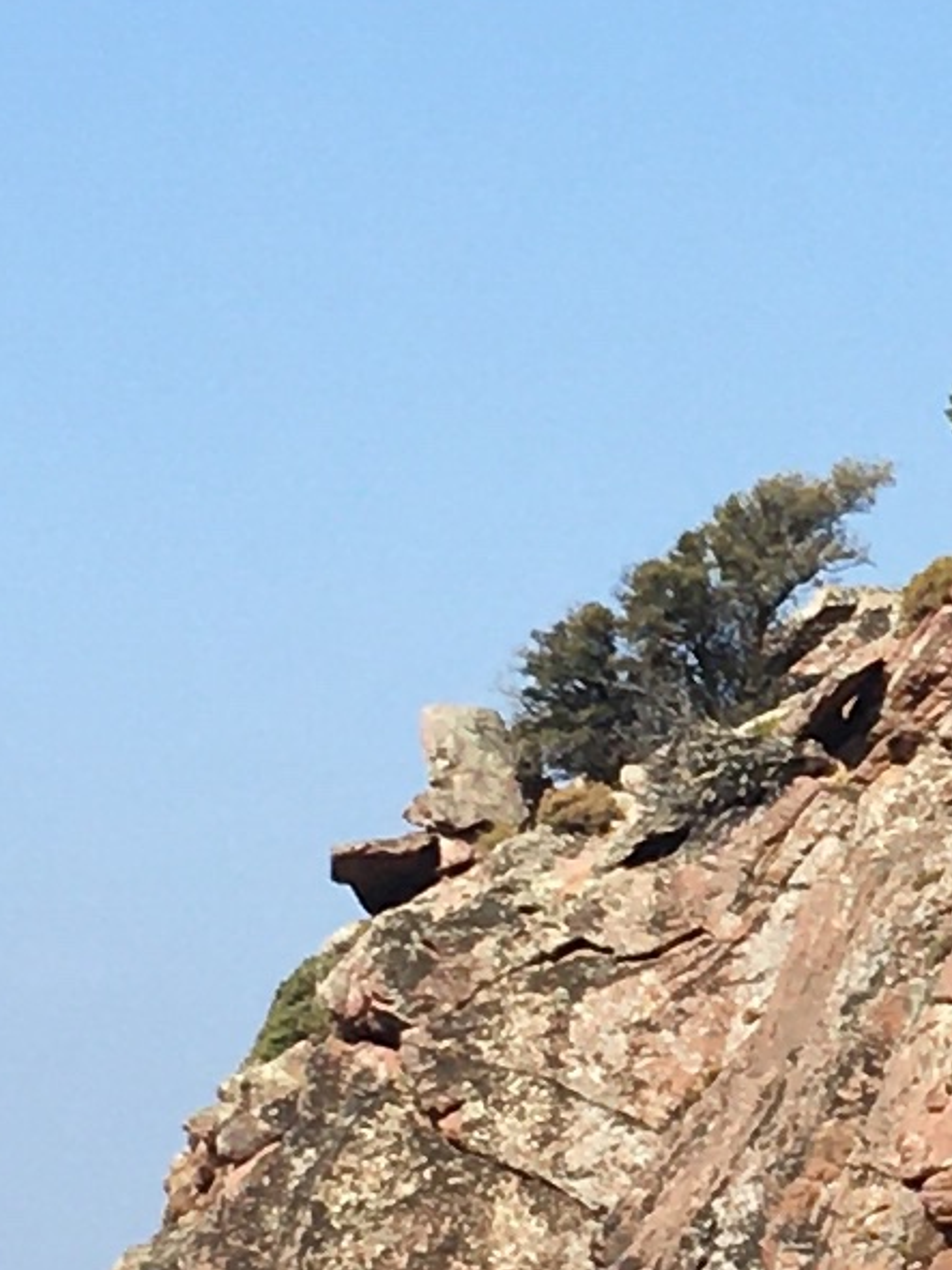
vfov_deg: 10.0
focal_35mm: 198
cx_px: 1313
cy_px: 900
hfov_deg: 7.4
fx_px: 7263
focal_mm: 4.15
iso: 25
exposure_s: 1/1425
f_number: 2.2
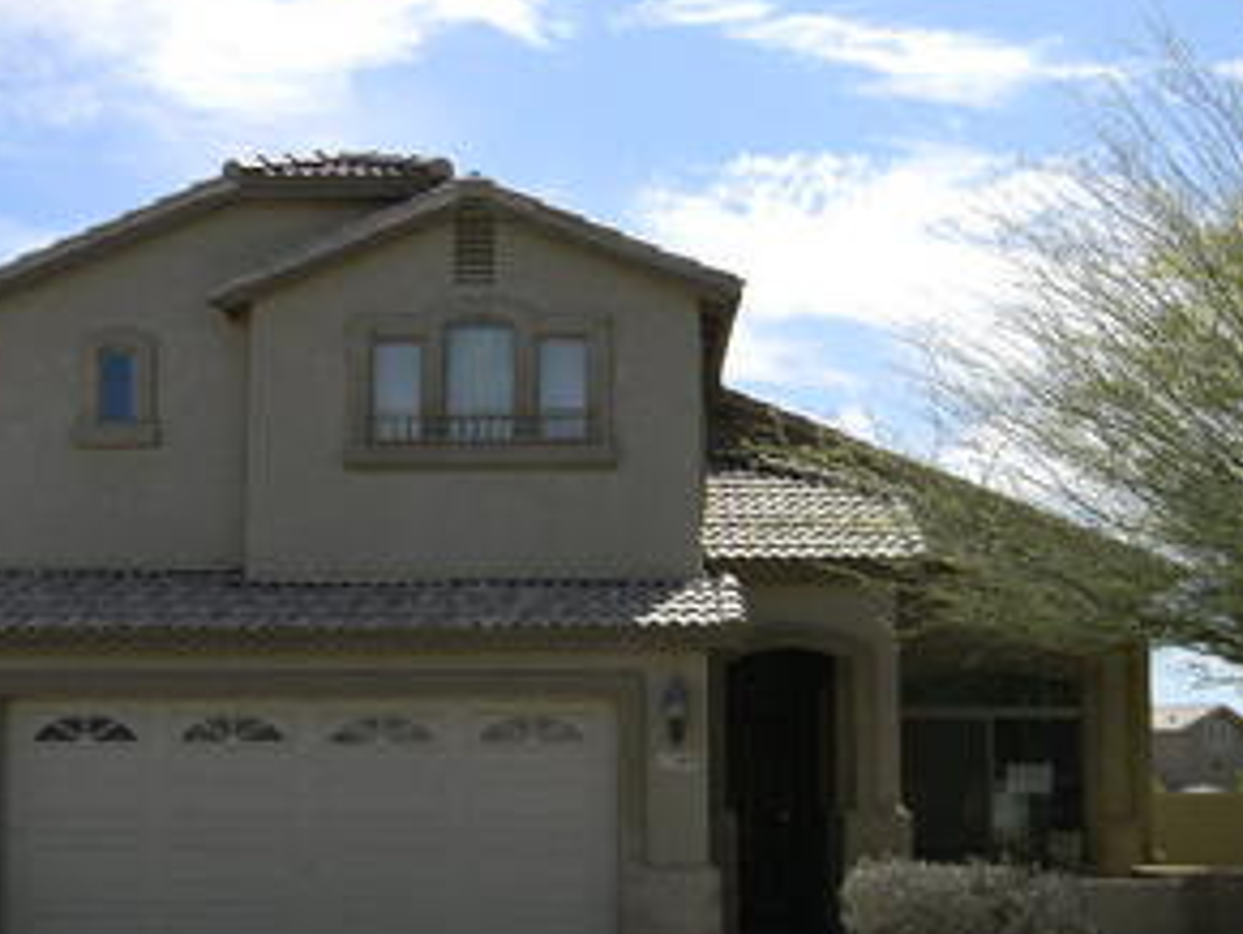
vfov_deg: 26.1
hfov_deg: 34.3
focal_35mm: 56
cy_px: 527
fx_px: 2013
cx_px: 536
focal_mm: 8.6
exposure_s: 1/303
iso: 112
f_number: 7.8
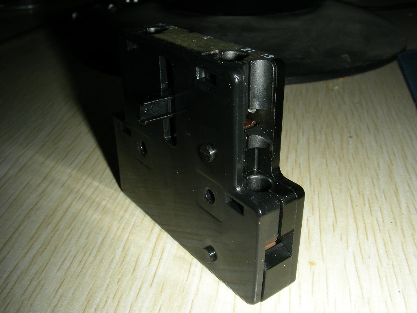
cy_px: 156
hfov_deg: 49.0
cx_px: 208
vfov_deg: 37.7
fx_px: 458
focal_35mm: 38
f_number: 6.8
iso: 50
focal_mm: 6.3
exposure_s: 1/60.1
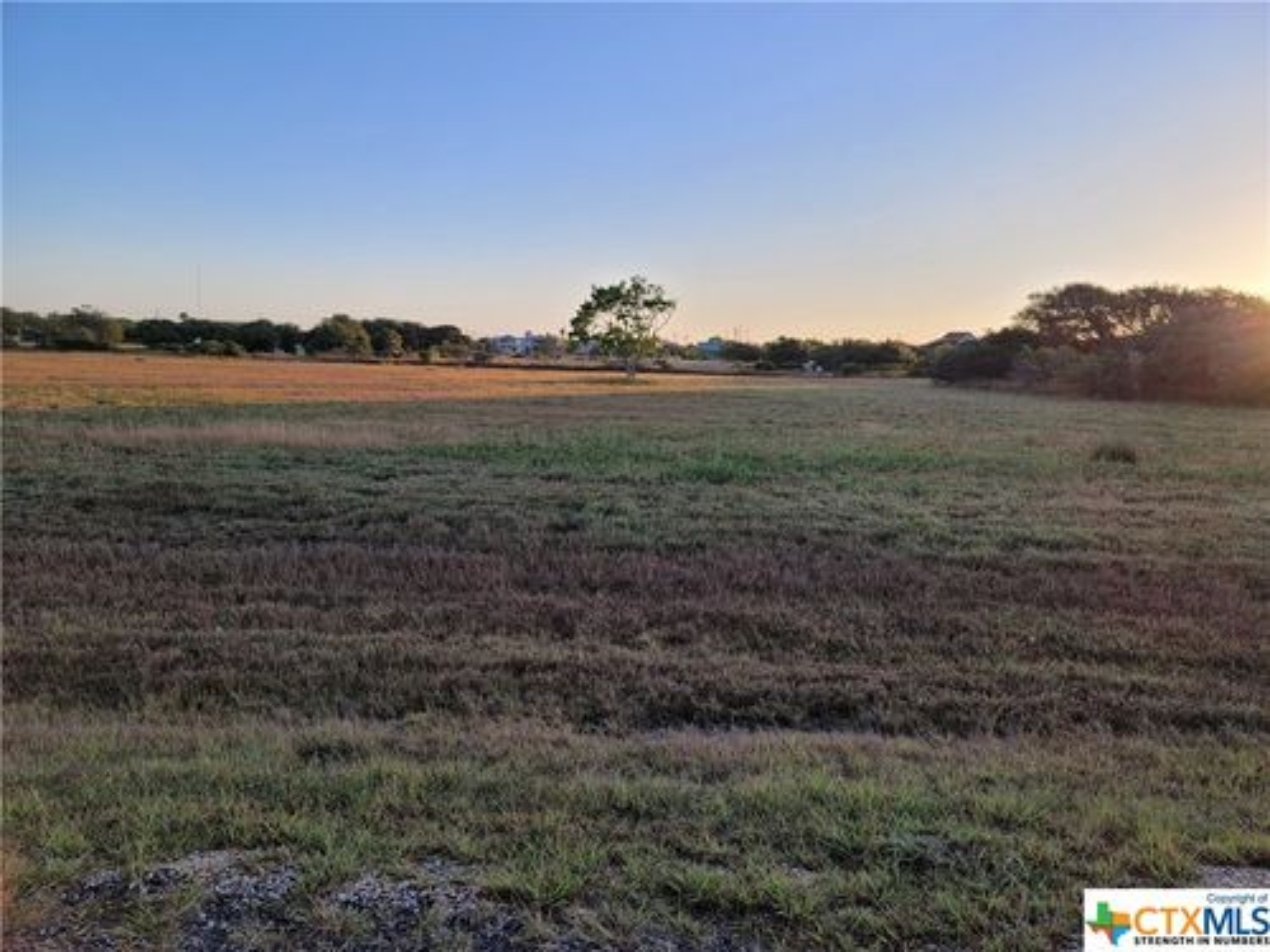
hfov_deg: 69.4
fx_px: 917
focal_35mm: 25
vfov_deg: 54.9
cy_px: 476
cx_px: 635
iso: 20
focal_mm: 7
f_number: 1.8
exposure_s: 1/264
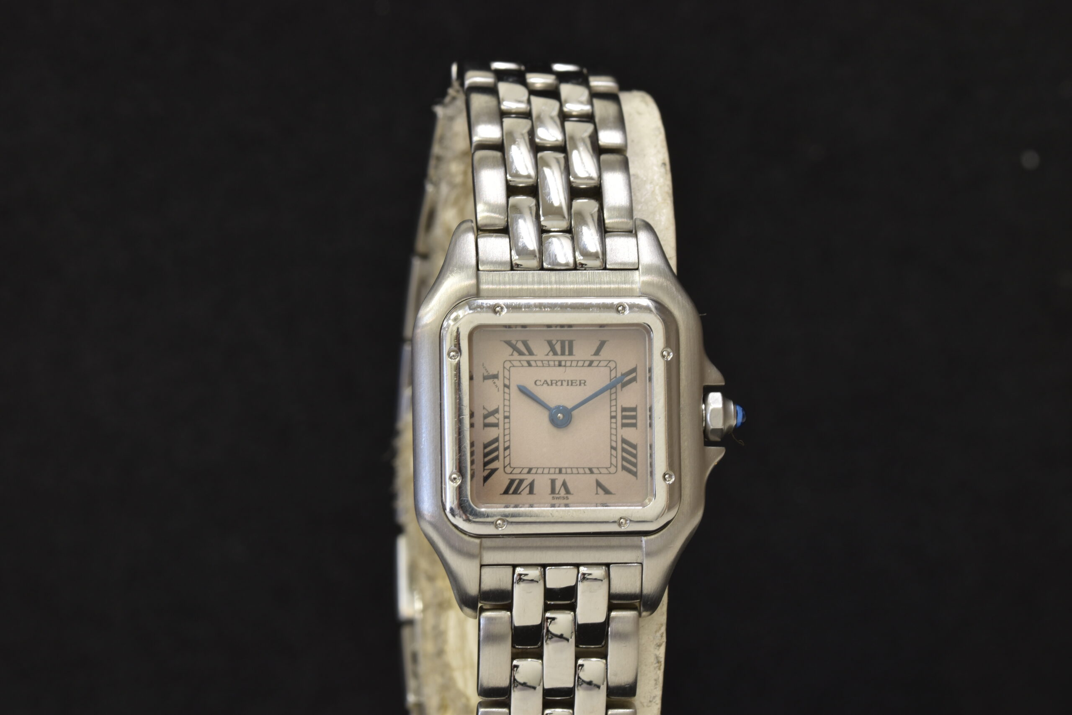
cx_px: 536
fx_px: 4020
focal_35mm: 135
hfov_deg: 15.2
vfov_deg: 10.2
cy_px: 358
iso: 100
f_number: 13
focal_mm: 90
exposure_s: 1/2.5
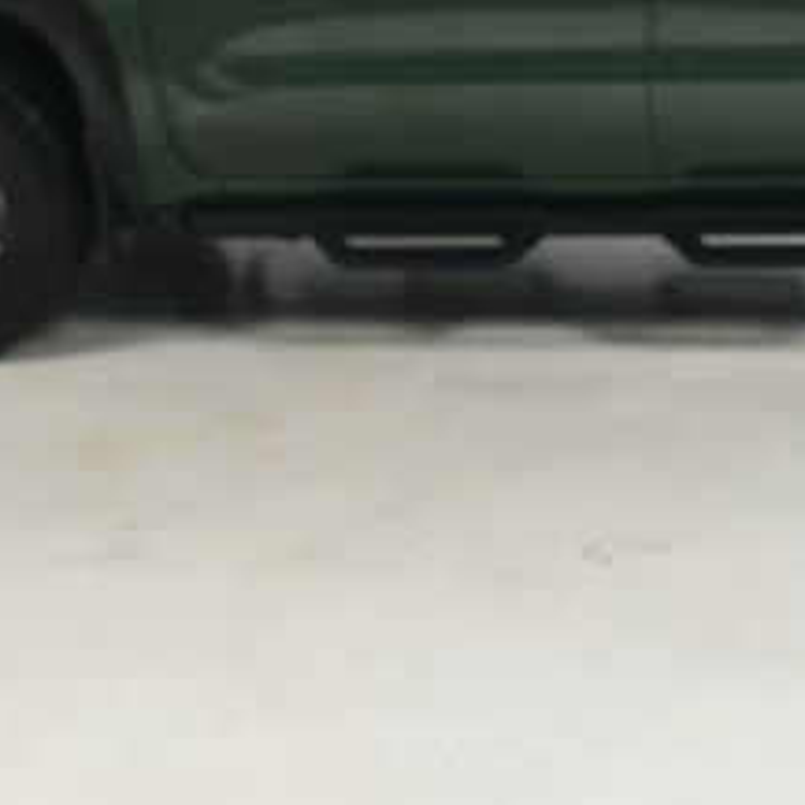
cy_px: 134
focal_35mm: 75
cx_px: 671
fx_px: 1973
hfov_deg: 22.7
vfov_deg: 22.7
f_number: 11
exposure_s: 1/160
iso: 100
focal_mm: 20
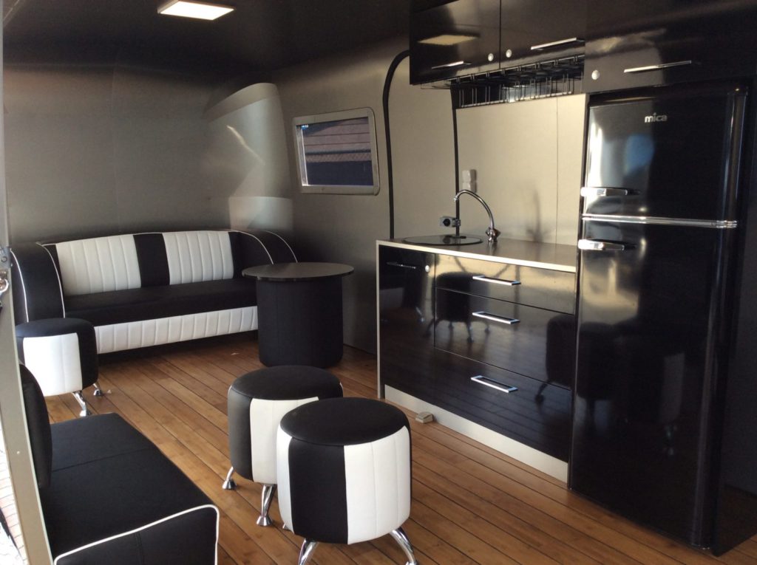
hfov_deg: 56.9
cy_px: 282
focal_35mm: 32
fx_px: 699
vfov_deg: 44.1
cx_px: 378
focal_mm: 3.3
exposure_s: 1/50
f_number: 2.4
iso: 32
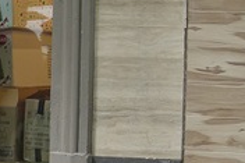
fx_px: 2393
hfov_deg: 5.6
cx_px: 686
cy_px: -4
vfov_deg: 3.9
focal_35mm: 352
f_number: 5
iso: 800
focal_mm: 62
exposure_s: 1/160
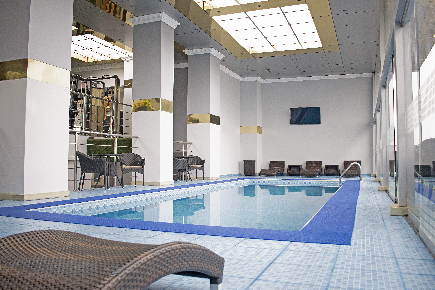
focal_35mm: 30
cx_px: 218
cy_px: 145
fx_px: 362
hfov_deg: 61.9
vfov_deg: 43.6
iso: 400
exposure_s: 1/250
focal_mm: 20
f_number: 3.5
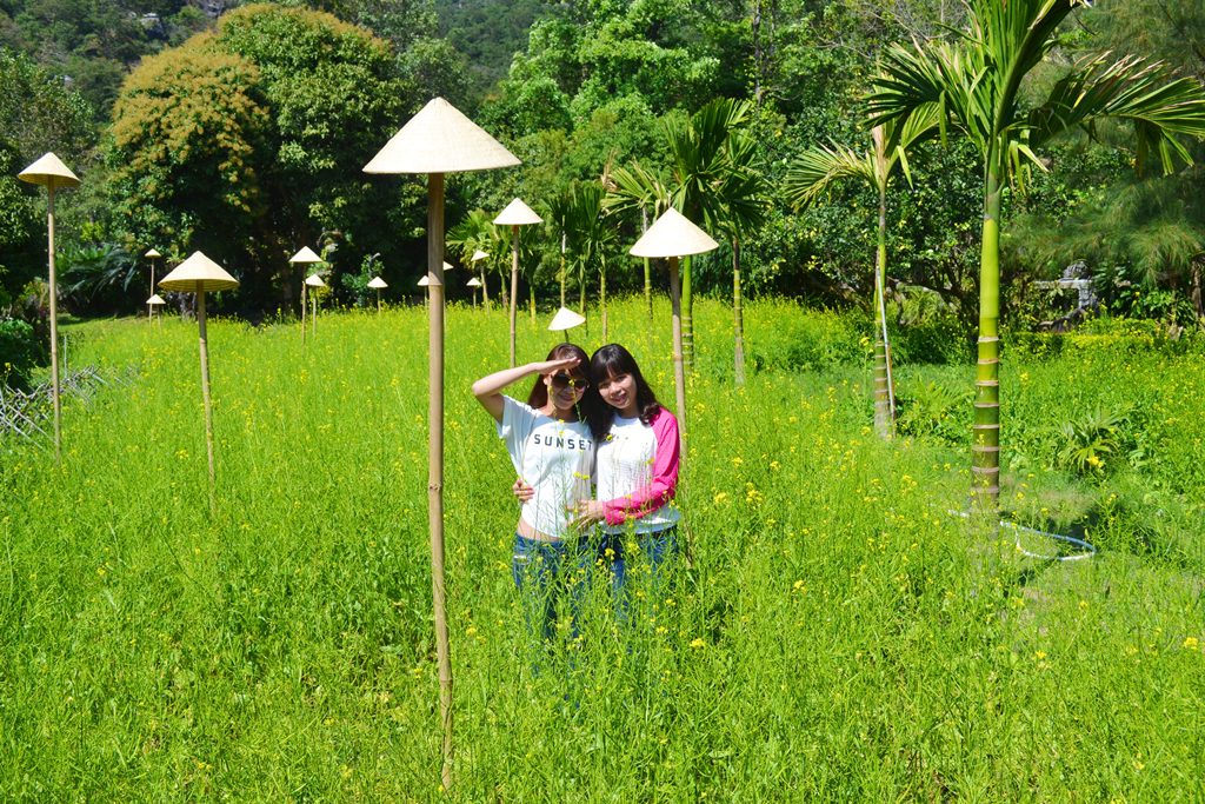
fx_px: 1105
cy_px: 402
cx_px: 602
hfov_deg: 57.2
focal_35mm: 33
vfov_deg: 40.0
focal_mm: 22
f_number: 8
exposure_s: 1/250
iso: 100
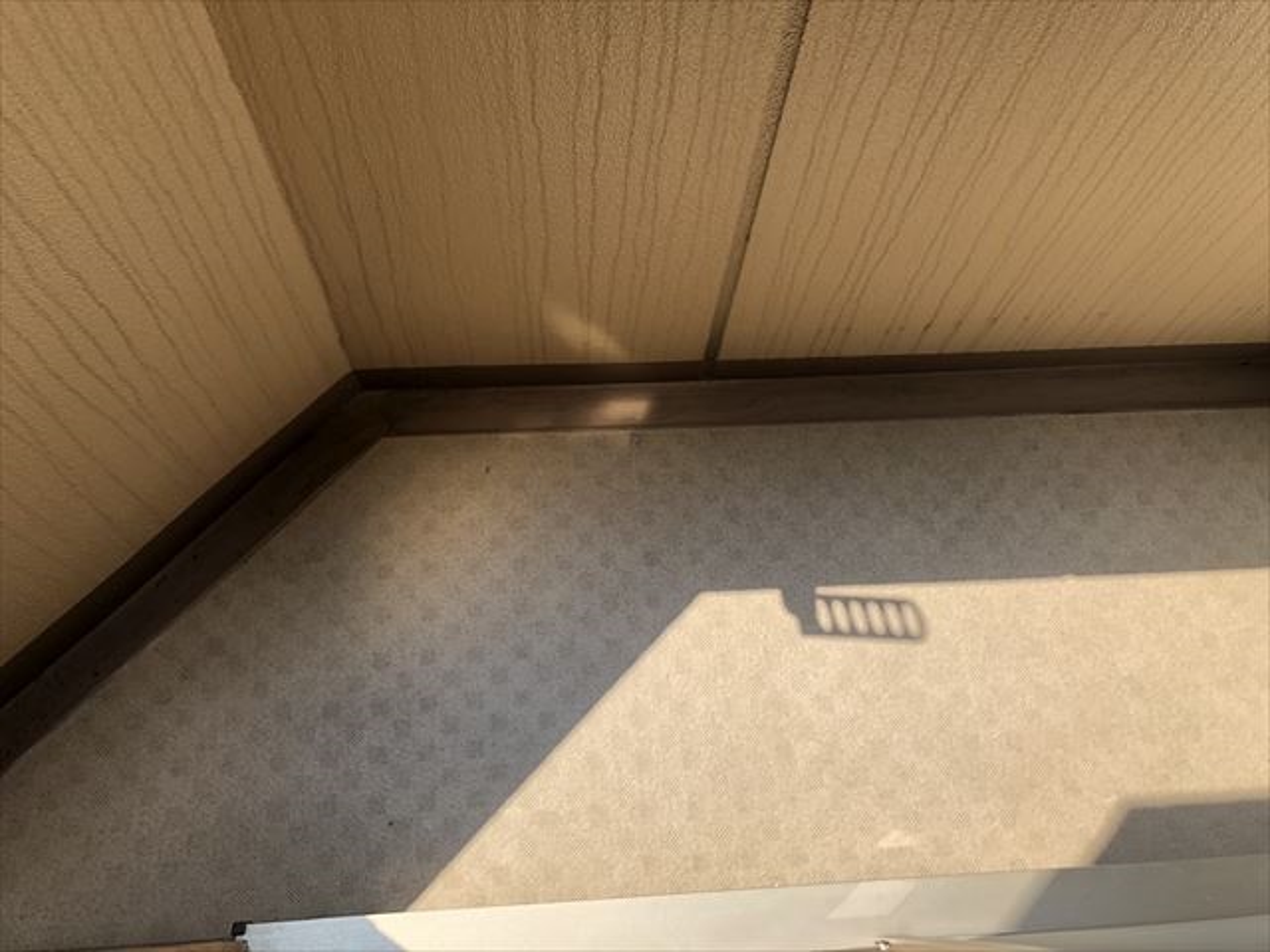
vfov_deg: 49.7
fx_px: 1027
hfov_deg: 63.4
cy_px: 476
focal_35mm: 28
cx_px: 635
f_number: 1.8
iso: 20
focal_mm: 3.99
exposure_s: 1/414
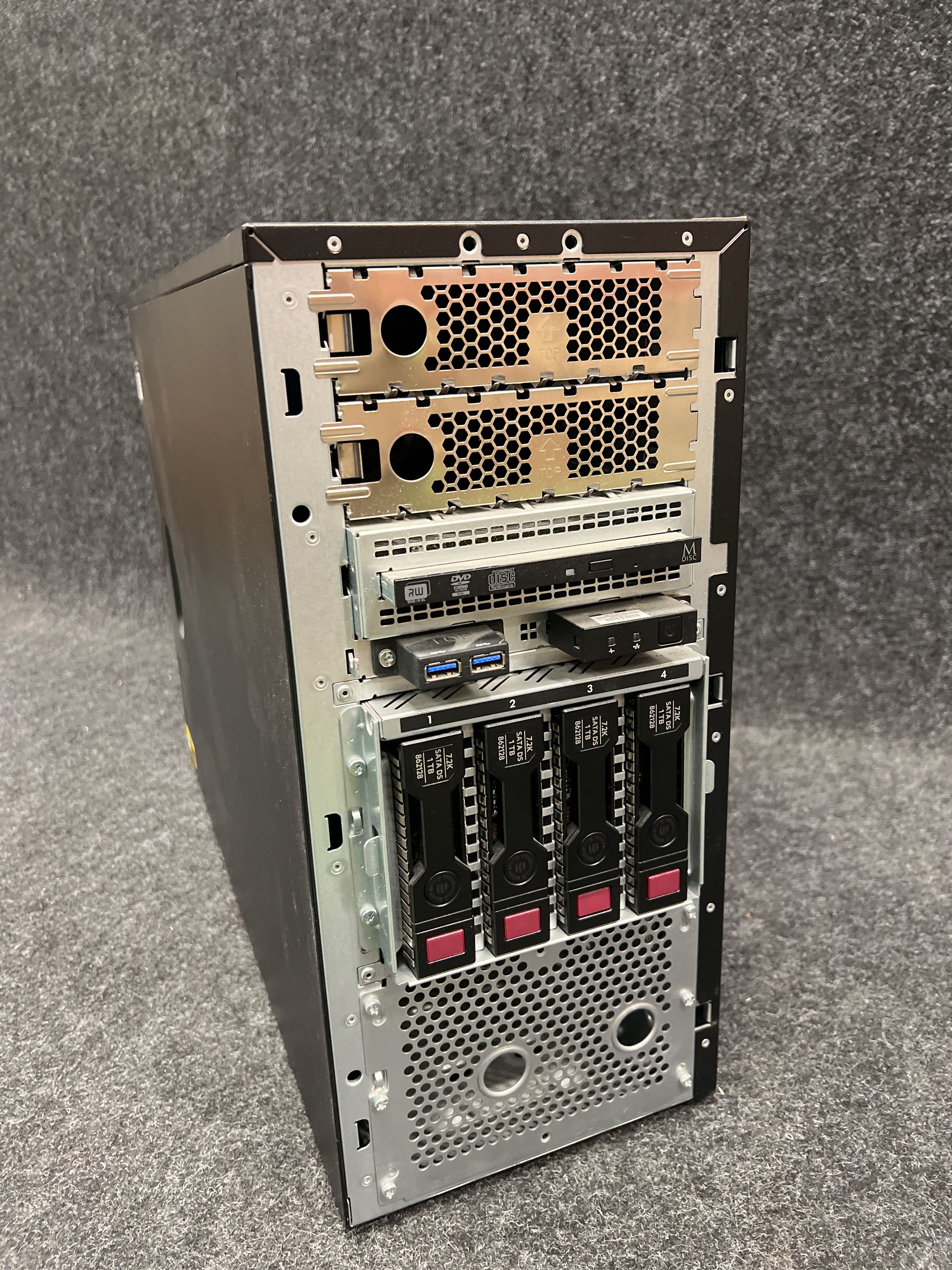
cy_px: 635
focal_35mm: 26
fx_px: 953
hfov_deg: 53.1
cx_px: 476
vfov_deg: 67.3
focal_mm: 5.7
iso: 400
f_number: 1.5
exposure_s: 1/60
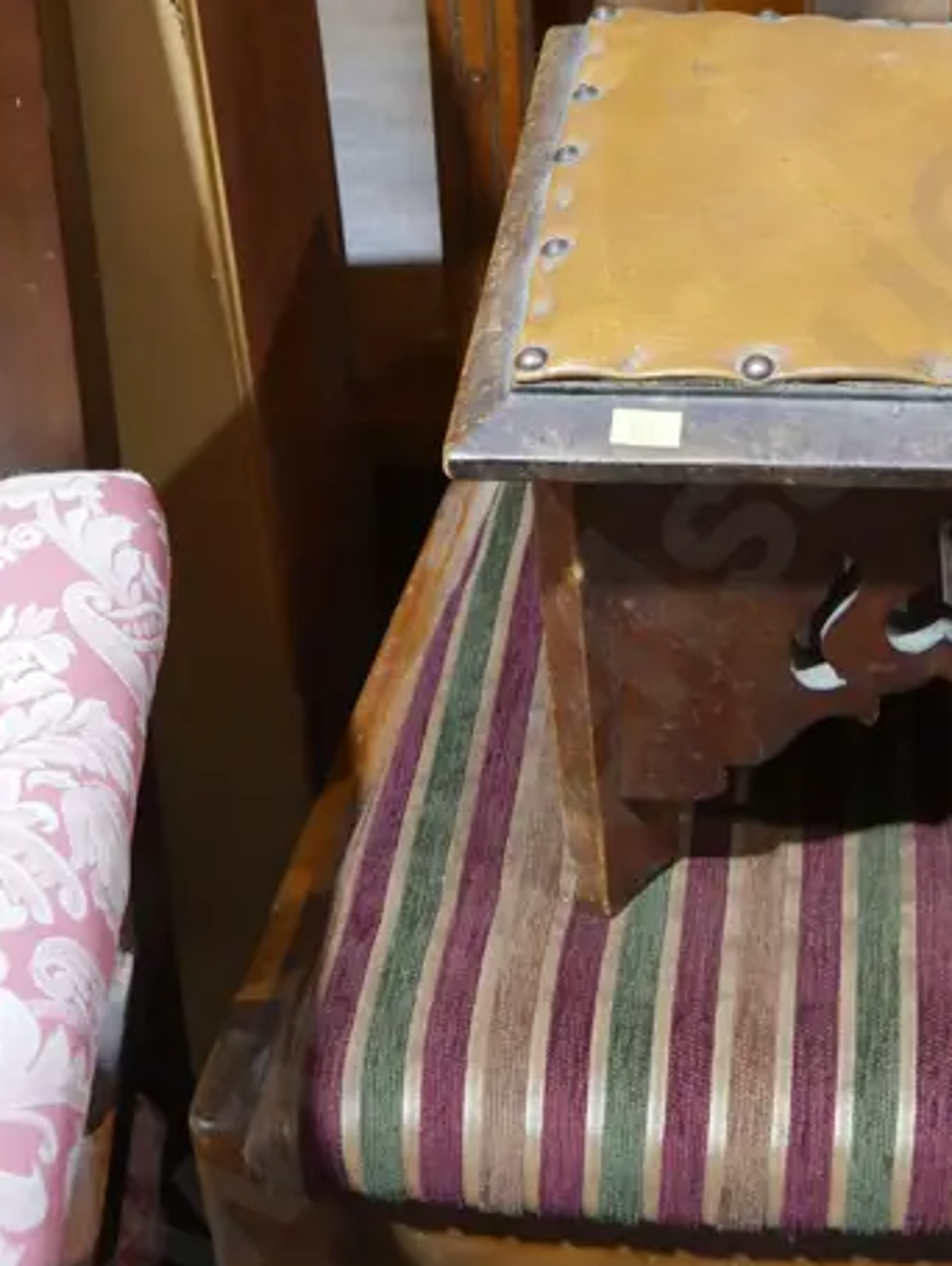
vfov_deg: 30.1
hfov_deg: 22.6
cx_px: 903
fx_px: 2307
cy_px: 301
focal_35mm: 63
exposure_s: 1/60
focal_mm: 14
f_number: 3.5
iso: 800
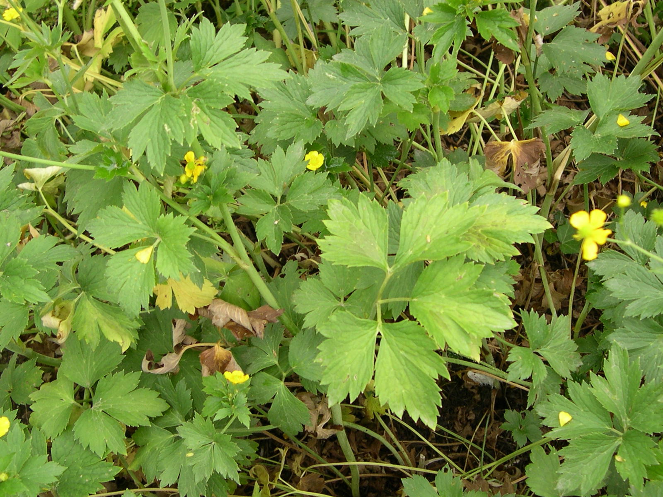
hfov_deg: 49.0
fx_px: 728
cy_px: 248
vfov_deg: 37.7
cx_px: 332
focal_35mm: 38
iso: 100
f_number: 2.8
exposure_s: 1/134
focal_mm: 8
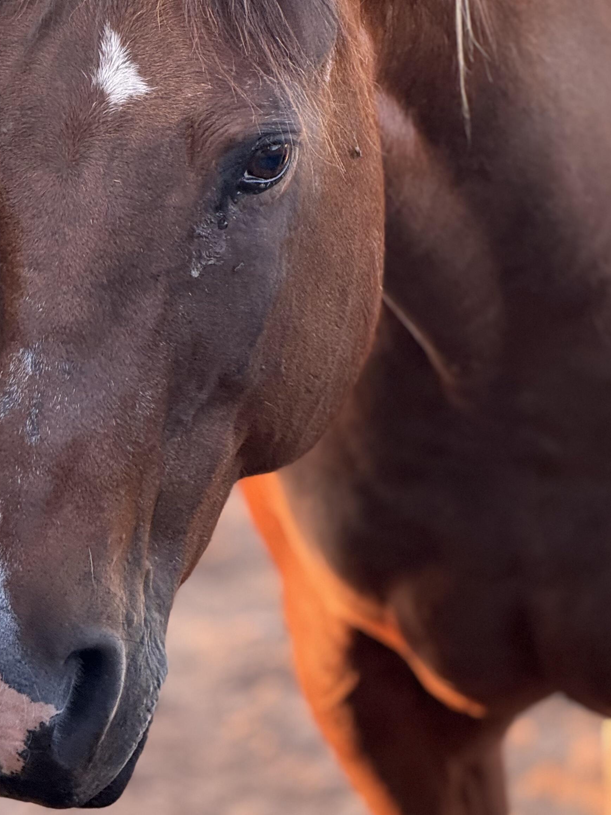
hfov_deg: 7.1
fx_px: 4894
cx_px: 172
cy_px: 229
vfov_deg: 9.5
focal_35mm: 208
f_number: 2.8
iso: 160
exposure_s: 1/99
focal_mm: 15.66
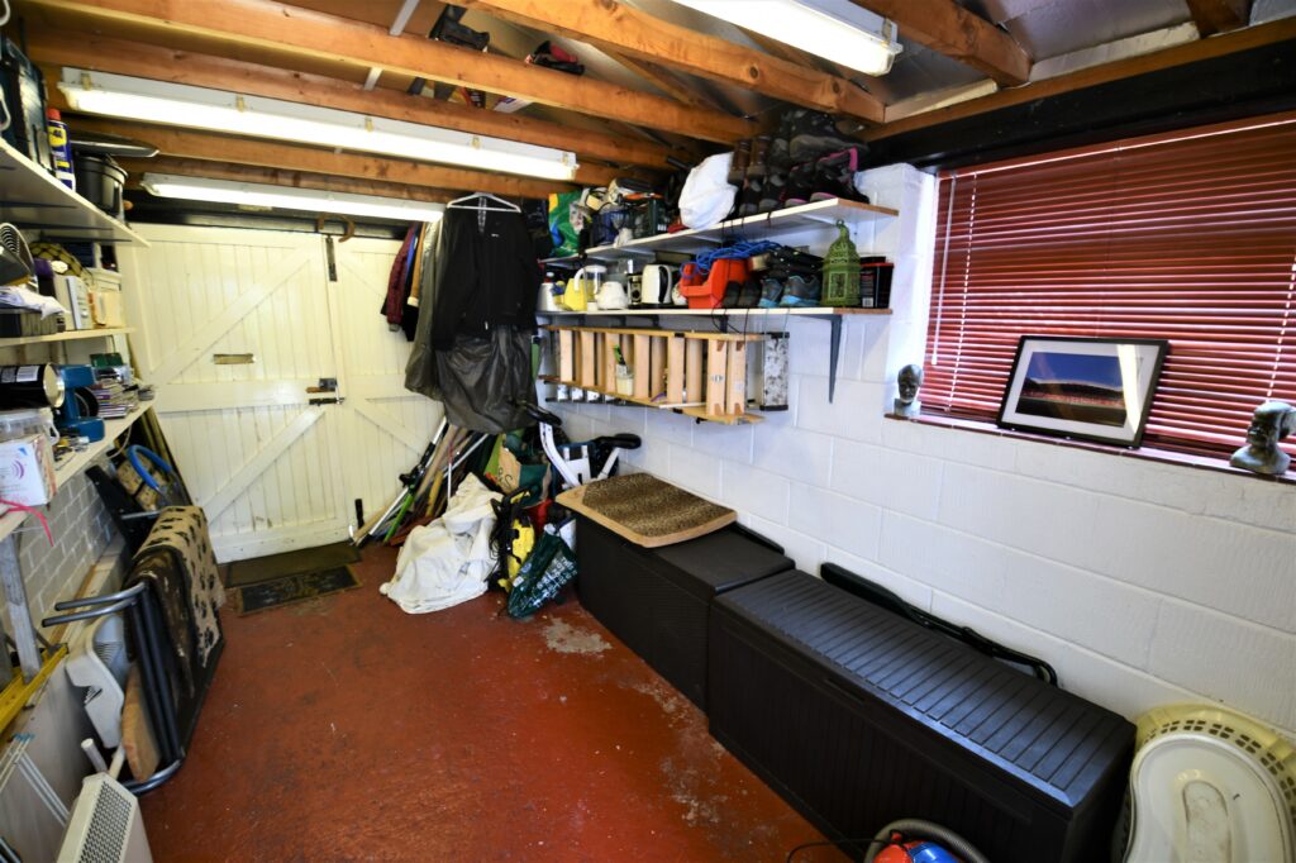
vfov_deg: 77.3
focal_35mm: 15
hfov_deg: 100.4
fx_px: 540
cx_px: 648
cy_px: 432
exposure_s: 1/6
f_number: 3.5
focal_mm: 10
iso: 100
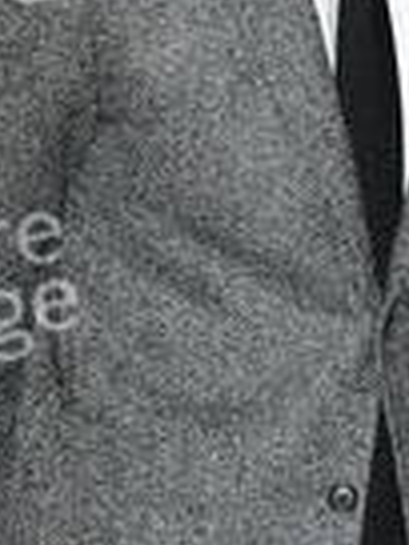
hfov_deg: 3.8
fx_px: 6144
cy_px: 108
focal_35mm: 390
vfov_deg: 5.1
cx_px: 311
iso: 400
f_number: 5
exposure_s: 1/160
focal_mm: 92
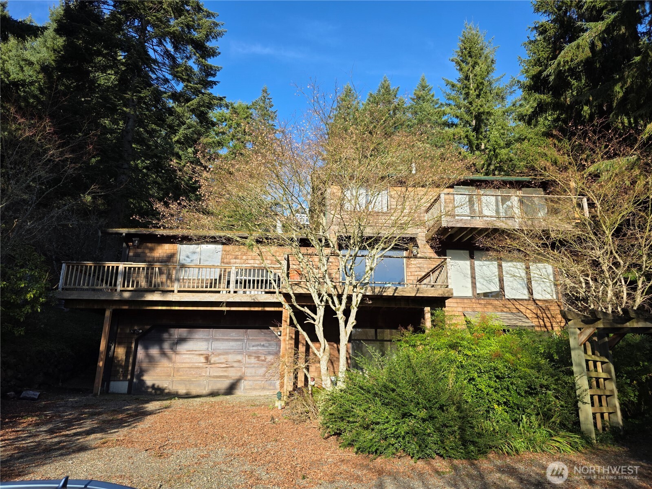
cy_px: 244
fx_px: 433
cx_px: 326
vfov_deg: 58.9
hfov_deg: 73.9
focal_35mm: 23
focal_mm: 6.3
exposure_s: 1/2094
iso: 80
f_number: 1.7
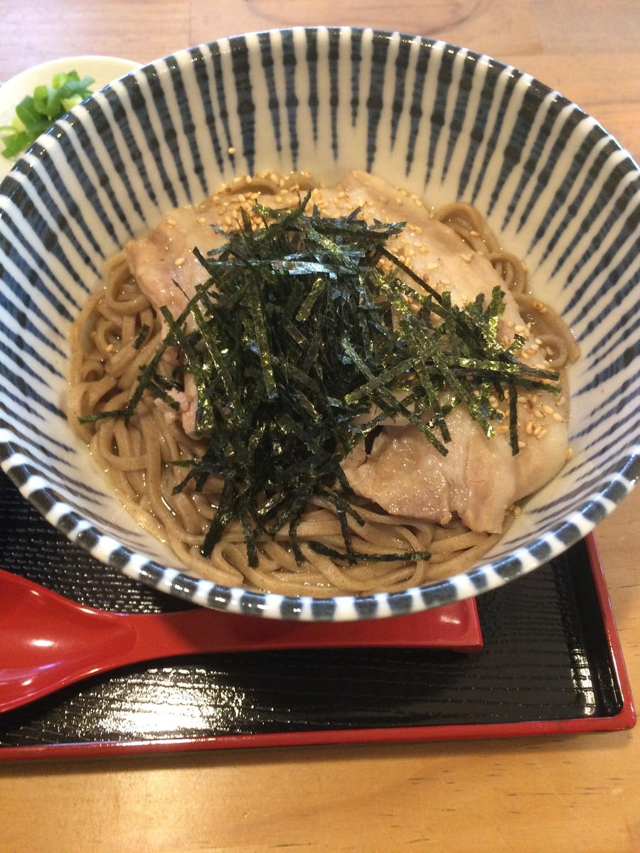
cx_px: 320
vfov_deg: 61.7
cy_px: 426
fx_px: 715
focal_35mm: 29
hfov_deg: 48.2
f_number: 2.2
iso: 250
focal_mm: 4.15
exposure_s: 1/30
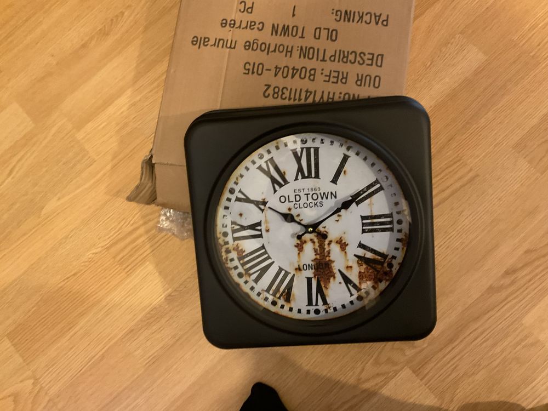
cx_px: 274
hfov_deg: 61.7
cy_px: 206
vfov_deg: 48.2
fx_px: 459
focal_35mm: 29
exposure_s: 1/25
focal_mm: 3
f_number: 1.8
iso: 400
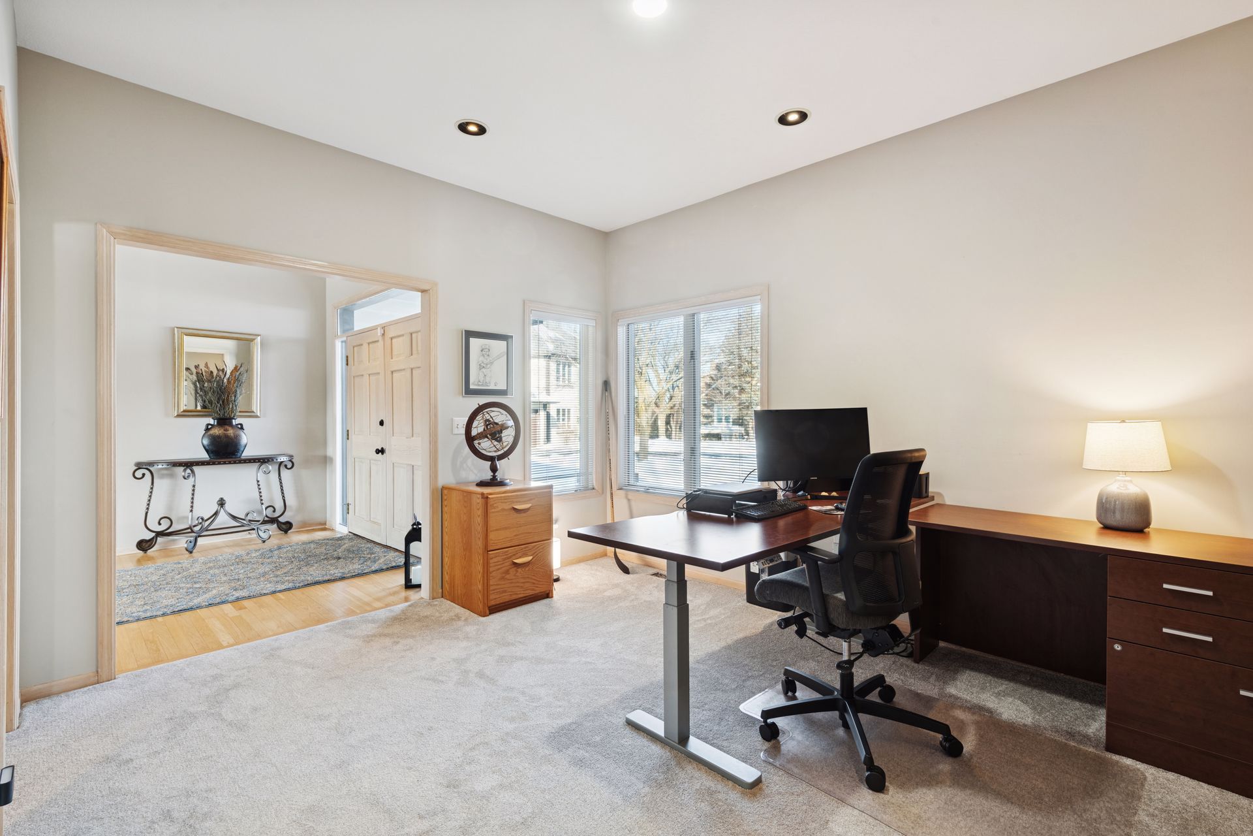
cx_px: 626
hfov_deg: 96.7
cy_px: 418
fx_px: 557
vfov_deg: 73.7
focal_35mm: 16
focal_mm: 16
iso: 500
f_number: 9
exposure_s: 1/10
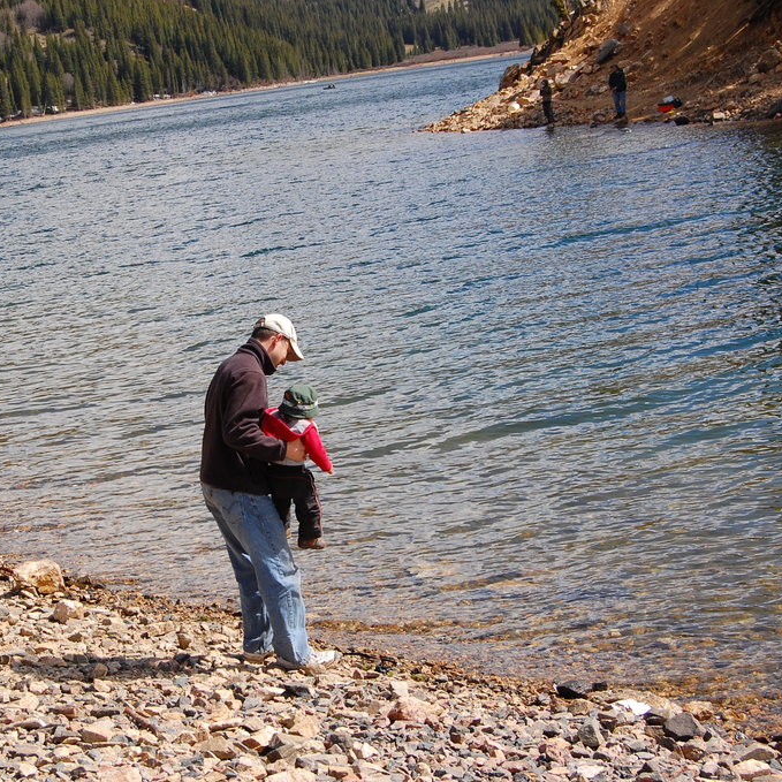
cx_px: 268
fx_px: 1866
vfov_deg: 23.7
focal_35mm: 73
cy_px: 391
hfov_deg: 23.6
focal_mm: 38
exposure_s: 1/500
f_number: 11
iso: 400
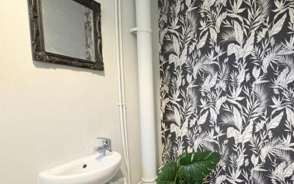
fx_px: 168
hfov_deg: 81.0
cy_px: 113
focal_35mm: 21
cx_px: 182
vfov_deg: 56.6
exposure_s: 1/50
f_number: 2.2
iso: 500
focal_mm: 2.22
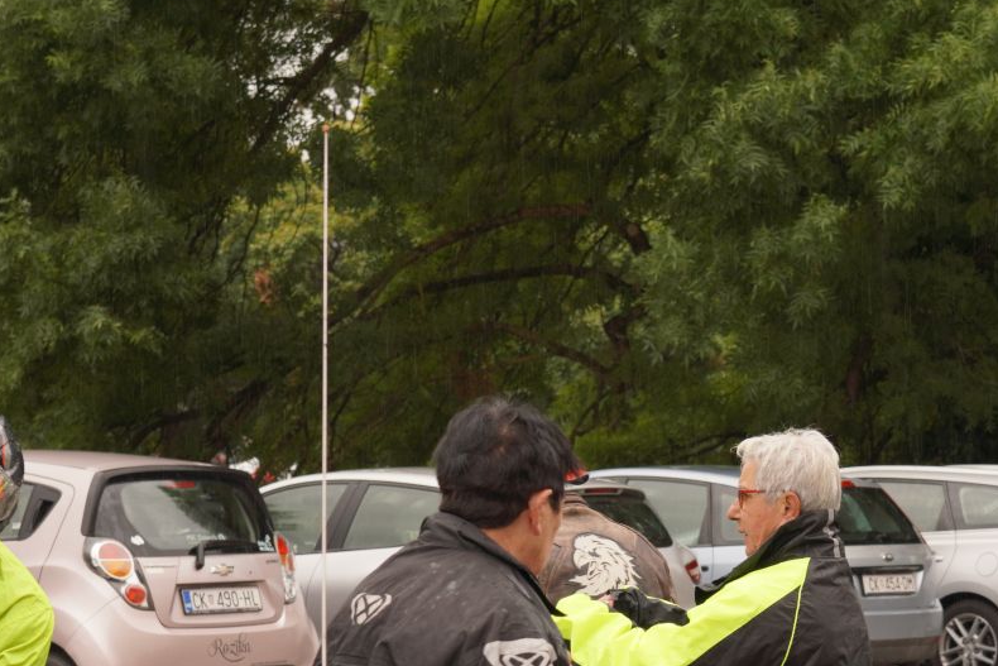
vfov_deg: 9.7
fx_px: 3909
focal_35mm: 141
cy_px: 605
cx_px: 708
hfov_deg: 14.5
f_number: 5
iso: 100
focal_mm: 50
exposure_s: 1/100
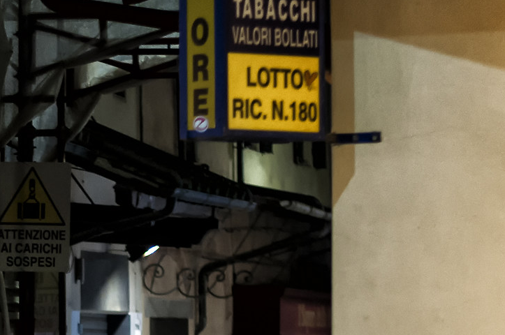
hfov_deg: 8.2
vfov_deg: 5.5
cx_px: -163
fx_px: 3488
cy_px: 505
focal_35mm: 249
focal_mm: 50
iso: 900
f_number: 2
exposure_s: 1/60
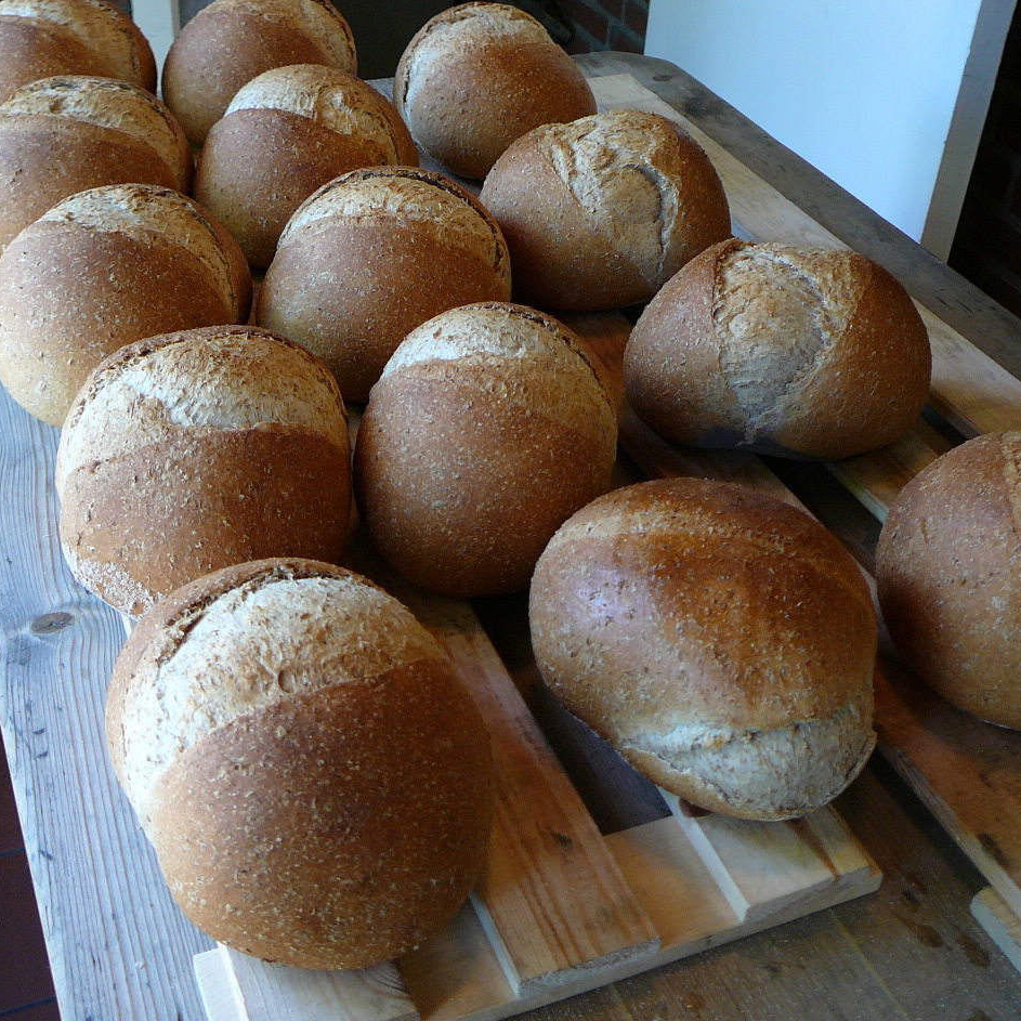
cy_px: 510
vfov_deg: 40.0
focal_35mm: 42
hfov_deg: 40.0
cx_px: 482
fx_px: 1402
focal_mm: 5.2
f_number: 2.8
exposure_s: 1/40
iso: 125
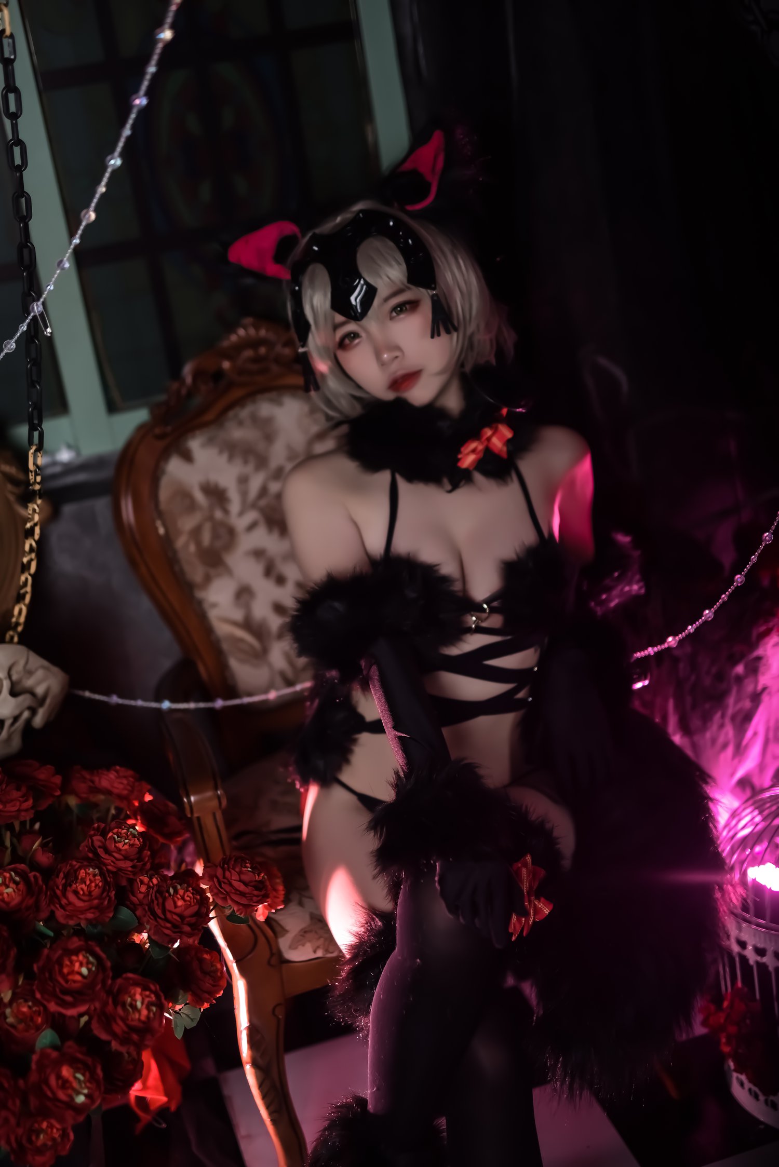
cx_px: 390
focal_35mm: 50
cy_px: 584
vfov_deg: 39.6
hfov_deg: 27.0
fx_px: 1622
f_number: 1.4
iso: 64
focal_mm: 50
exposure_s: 1/250
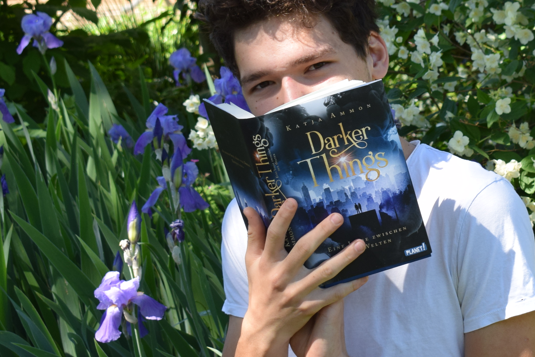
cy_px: 200
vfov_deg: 11.1
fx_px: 1828
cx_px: 479
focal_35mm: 123
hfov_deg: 16.4
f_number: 7.1
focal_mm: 40
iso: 400
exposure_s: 1/200
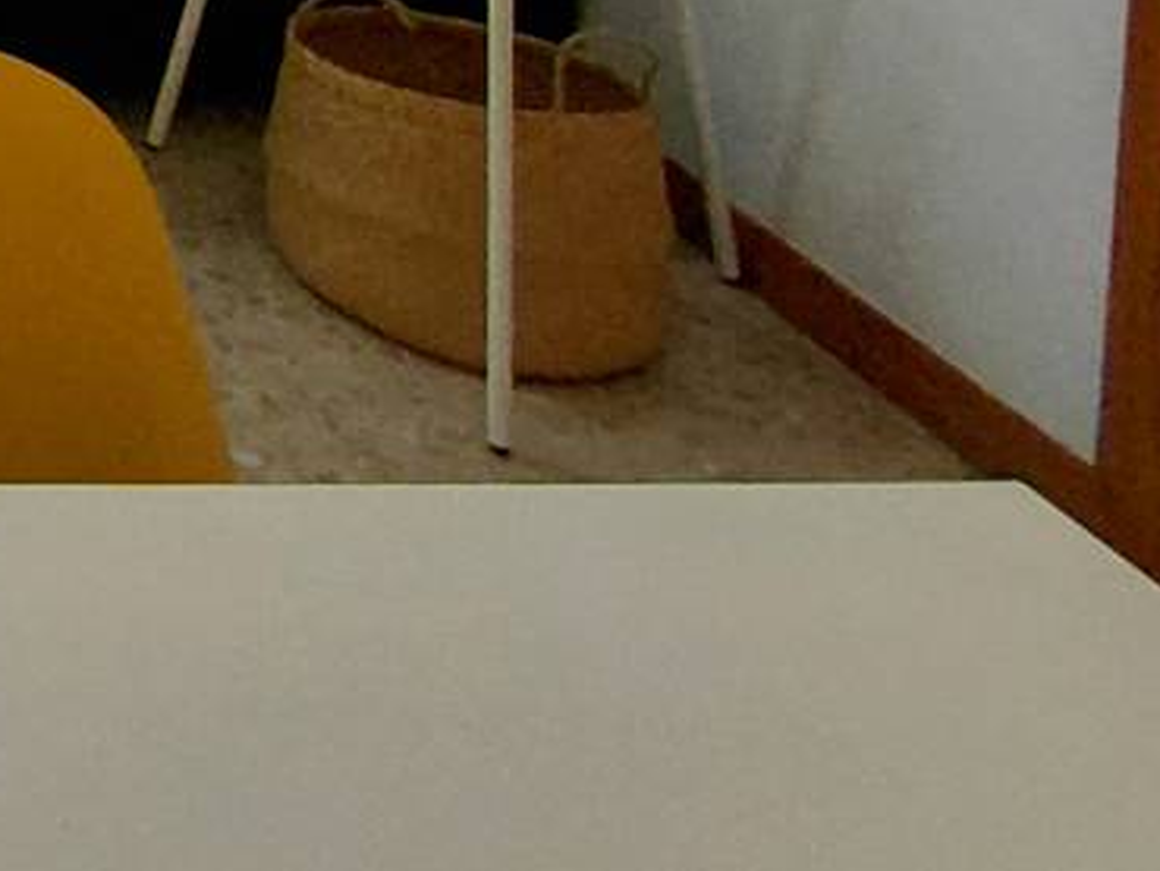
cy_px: -860
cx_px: -905
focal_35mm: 65
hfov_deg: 20.9
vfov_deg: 16.9
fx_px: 2179
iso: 80
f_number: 2.2
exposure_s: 1/50
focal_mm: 1.64
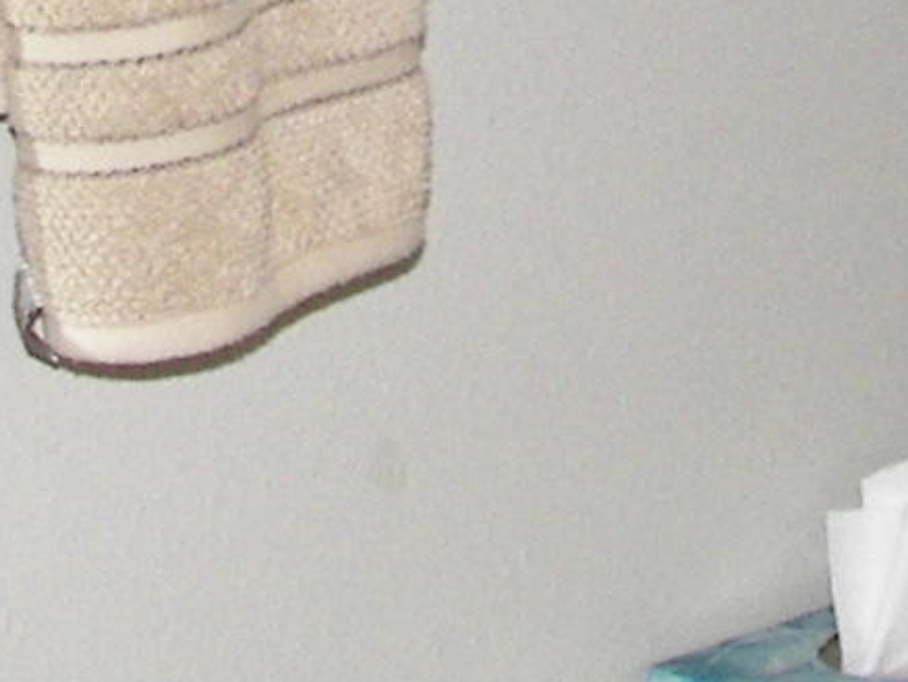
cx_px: 512
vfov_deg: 6.8
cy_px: -562
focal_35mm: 213
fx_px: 5590
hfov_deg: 9.3
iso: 160
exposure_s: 1/30
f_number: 2.8
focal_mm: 6
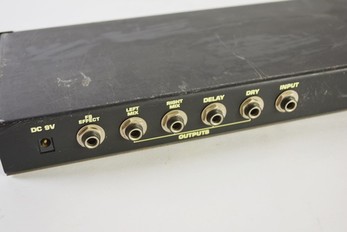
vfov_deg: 28.1
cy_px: 116
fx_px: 463
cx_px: 174
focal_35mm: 48
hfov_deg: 41.1
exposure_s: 1/80
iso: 400
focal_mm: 32
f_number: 4.8
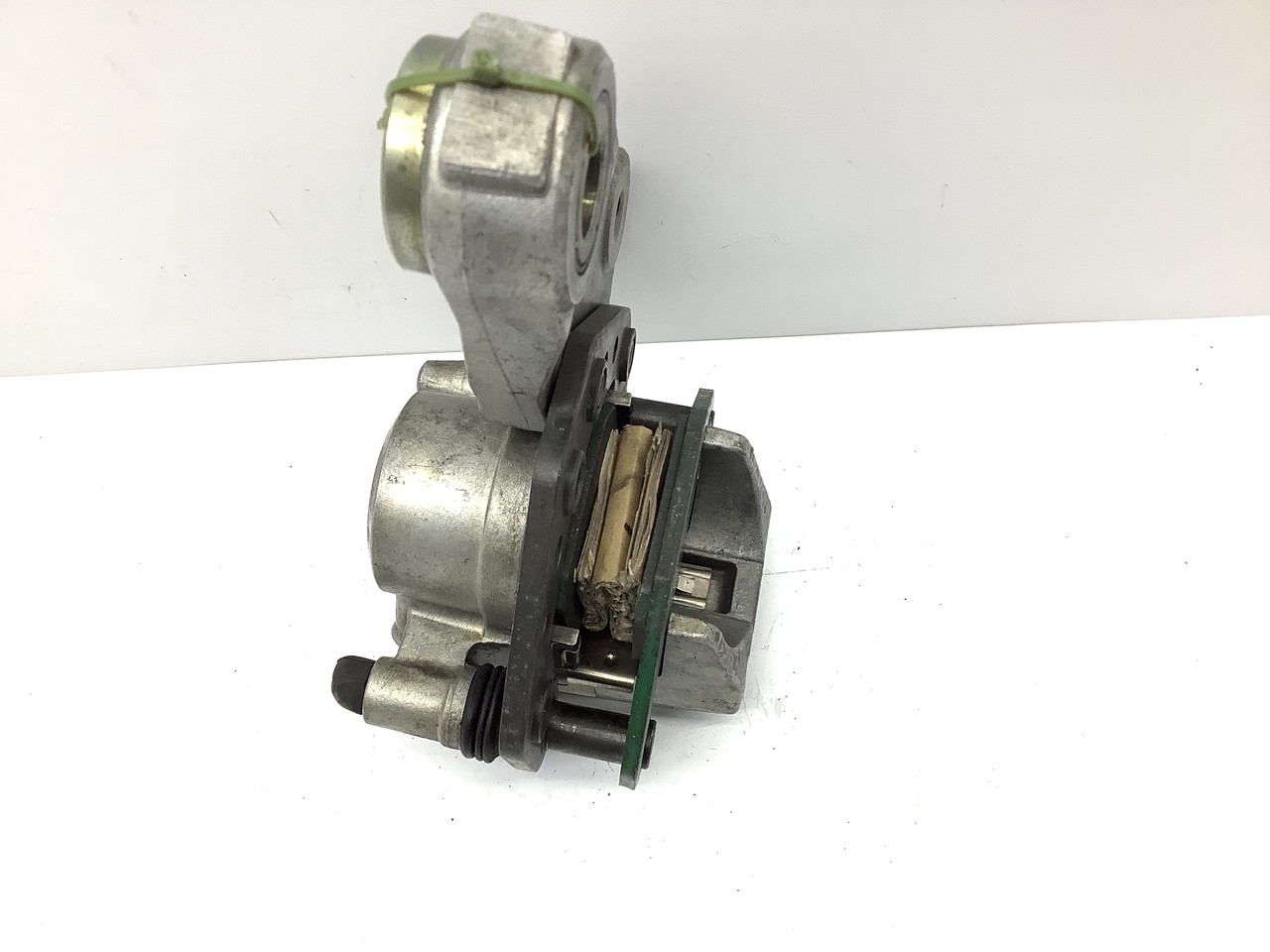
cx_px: 635
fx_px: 1137
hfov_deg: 58.4
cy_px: 476
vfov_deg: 45.4
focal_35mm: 31
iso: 64
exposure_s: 1/120
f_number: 2.4
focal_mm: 3.3
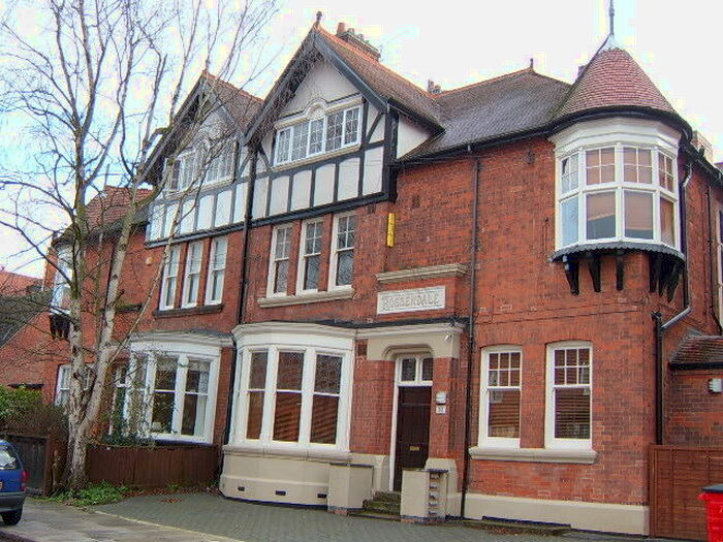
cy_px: 271
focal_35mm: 31
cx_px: 362
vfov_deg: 45.4
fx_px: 647
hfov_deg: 58.4
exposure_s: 1/92
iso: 50
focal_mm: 8.13
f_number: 2.7
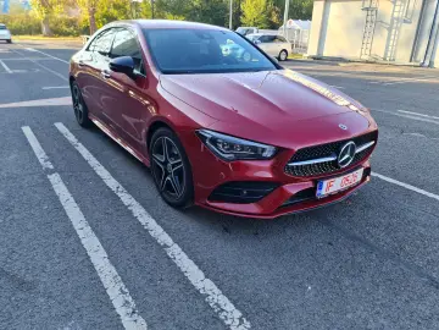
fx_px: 317
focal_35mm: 25
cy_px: 165
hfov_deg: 69.4
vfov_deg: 54.9
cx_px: 220
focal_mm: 7
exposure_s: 1/100
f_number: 1.8
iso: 50
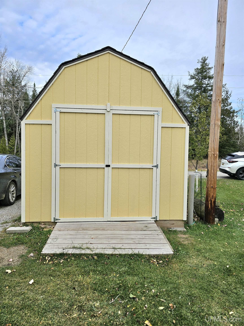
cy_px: 163
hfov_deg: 58.9
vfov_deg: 73.9
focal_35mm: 23
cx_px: 122
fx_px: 216
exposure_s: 1/500
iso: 10
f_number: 1.7
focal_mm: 6.3
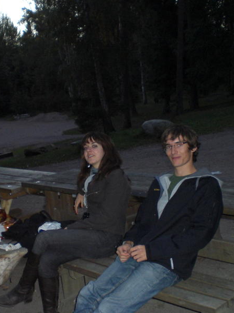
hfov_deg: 28.4
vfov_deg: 37.5
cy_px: 156
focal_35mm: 51
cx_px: 86
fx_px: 460
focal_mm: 6.3
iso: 200
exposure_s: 1/60
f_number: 3.1
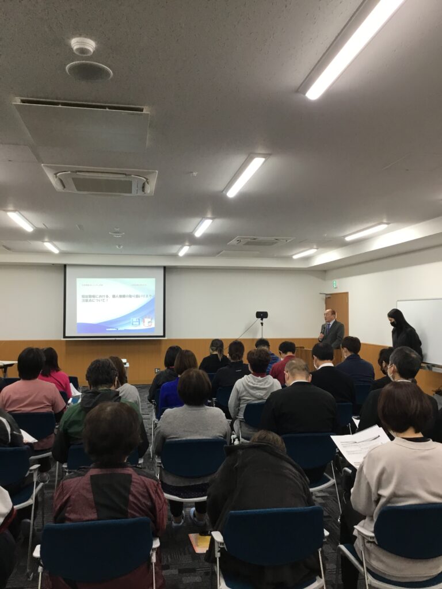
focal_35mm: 31
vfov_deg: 58.4
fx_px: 528
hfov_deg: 45.4
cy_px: 294
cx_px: 221
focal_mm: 3.3
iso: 40
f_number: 2.4
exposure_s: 1/30
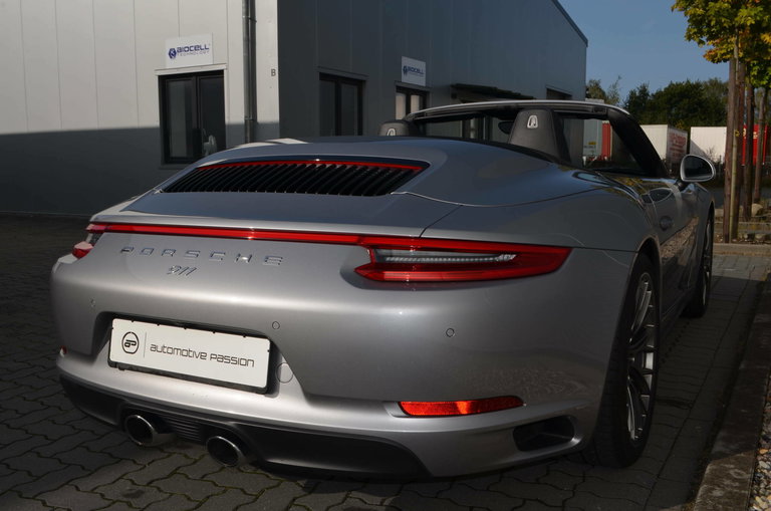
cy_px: 256
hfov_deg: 57.3
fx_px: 705
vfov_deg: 39.8
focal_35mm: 33
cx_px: 386
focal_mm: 22
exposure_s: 1/200
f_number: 11
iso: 100
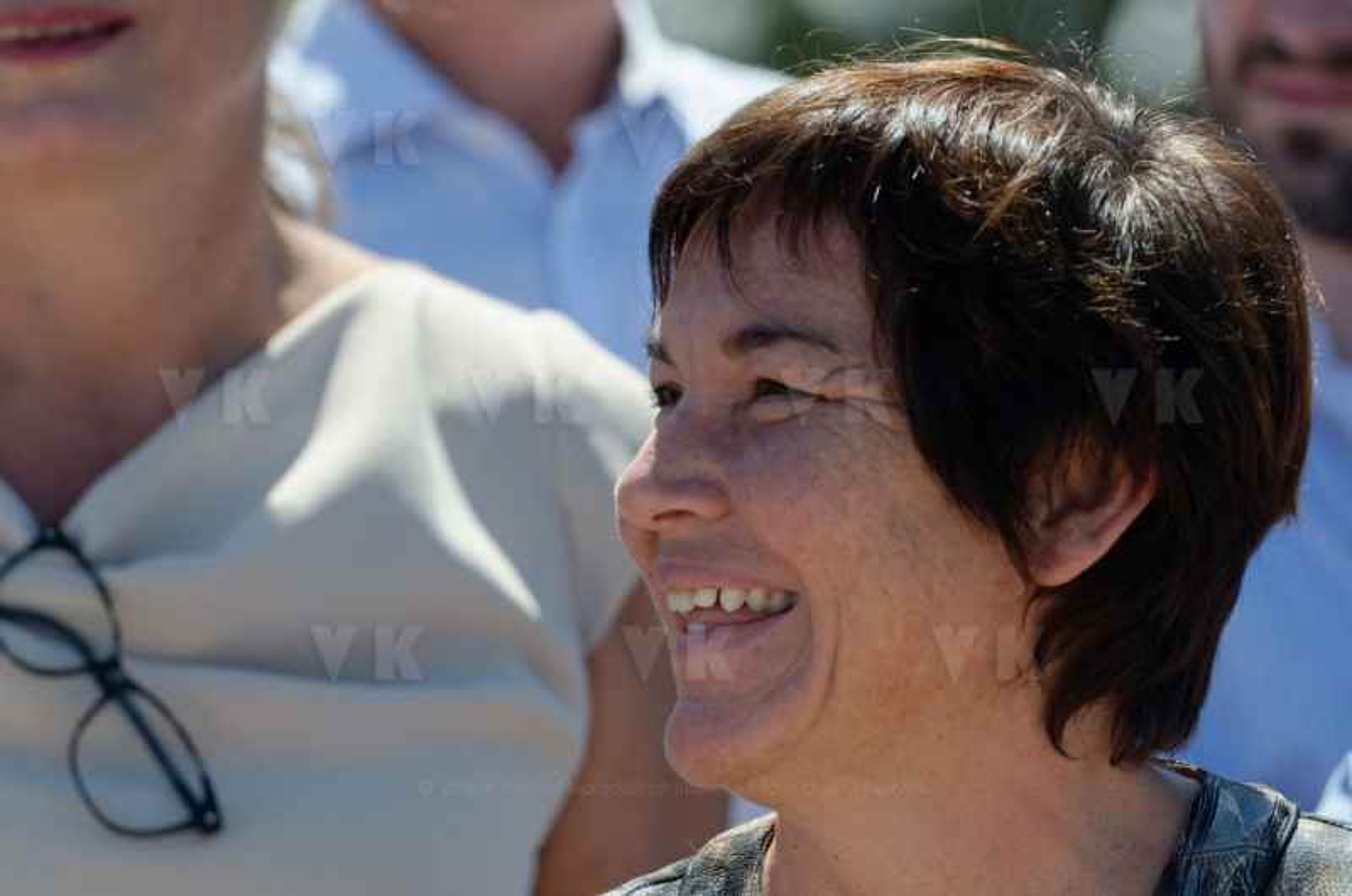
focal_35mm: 300
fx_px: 11244
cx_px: 676
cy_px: 448
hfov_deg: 6.9
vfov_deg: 4.6
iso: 200
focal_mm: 200
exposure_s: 1/800
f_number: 5.6
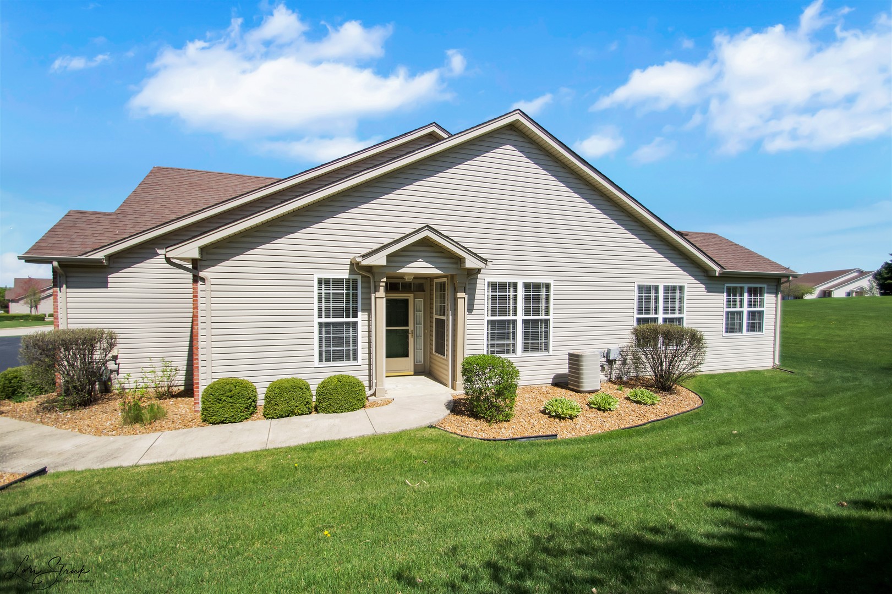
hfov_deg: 100.4
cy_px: 297
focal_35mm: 15
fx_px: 372
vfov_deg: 77.3
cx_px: 446
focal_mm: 10
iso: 400
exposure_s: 1/8000
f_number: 8
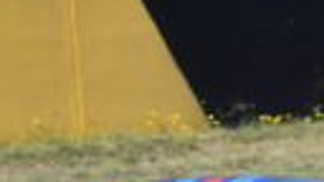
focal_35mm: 1958
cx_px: 334
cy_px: 475
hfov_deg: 1.1
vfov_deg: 0.6
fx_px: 16822
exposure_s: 1/640
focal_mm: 200
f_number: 11
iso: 400
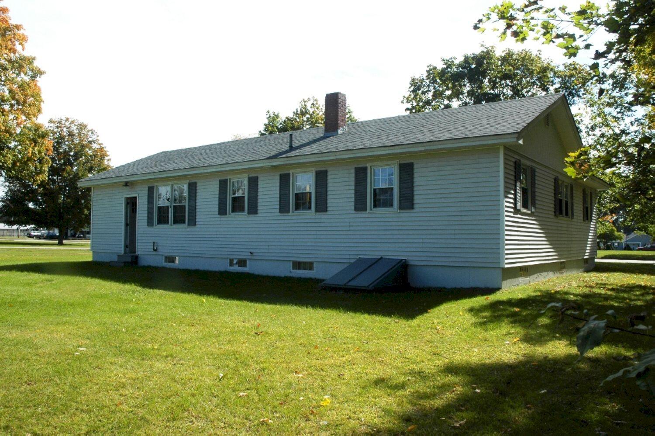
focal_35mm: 27
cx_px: 328
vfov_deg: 47.9
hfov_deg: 67.4
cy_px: 218
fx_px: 491
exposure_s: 1/250
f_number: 11
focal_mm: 18
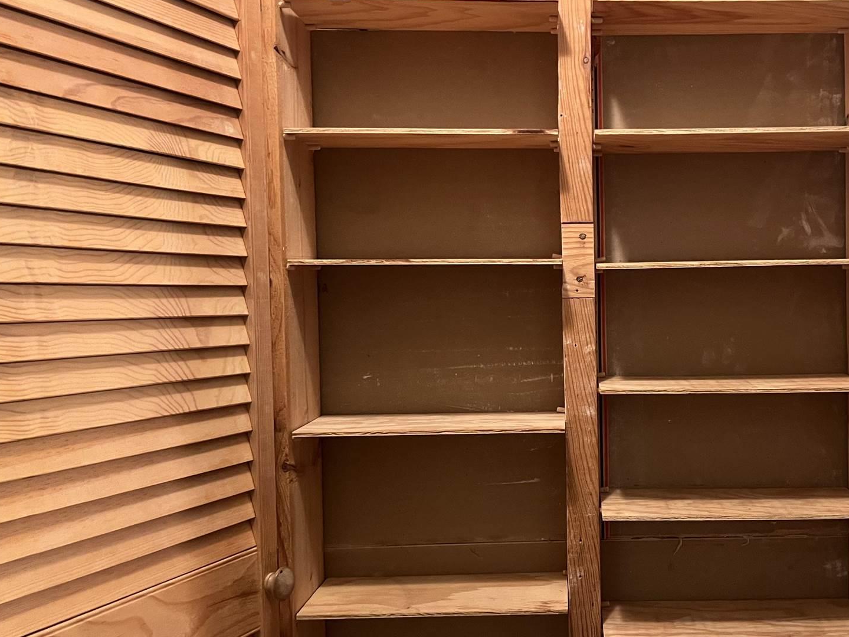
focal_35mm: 37
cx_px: 578
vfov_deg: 38.7
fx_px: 907
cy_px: 316
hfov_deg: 49.1
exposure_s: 1/40
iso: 500
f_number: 1.5
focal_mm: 5.7
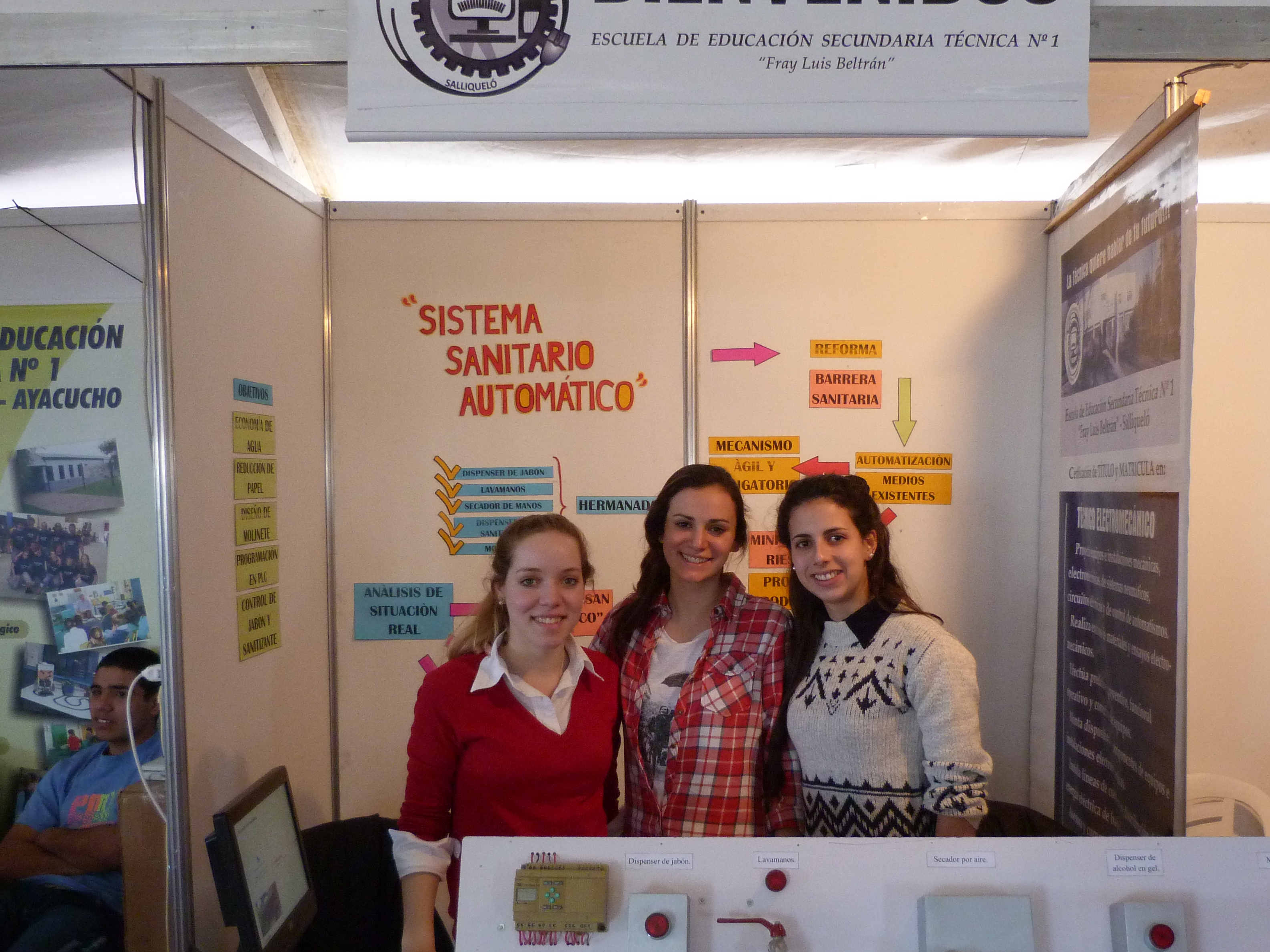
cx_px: 704
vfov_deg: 41.7
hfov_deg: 53.8
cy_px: 549
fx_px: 1247
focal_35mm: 34
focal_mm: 4.5
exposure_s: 1/60
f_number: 2.8
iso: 250
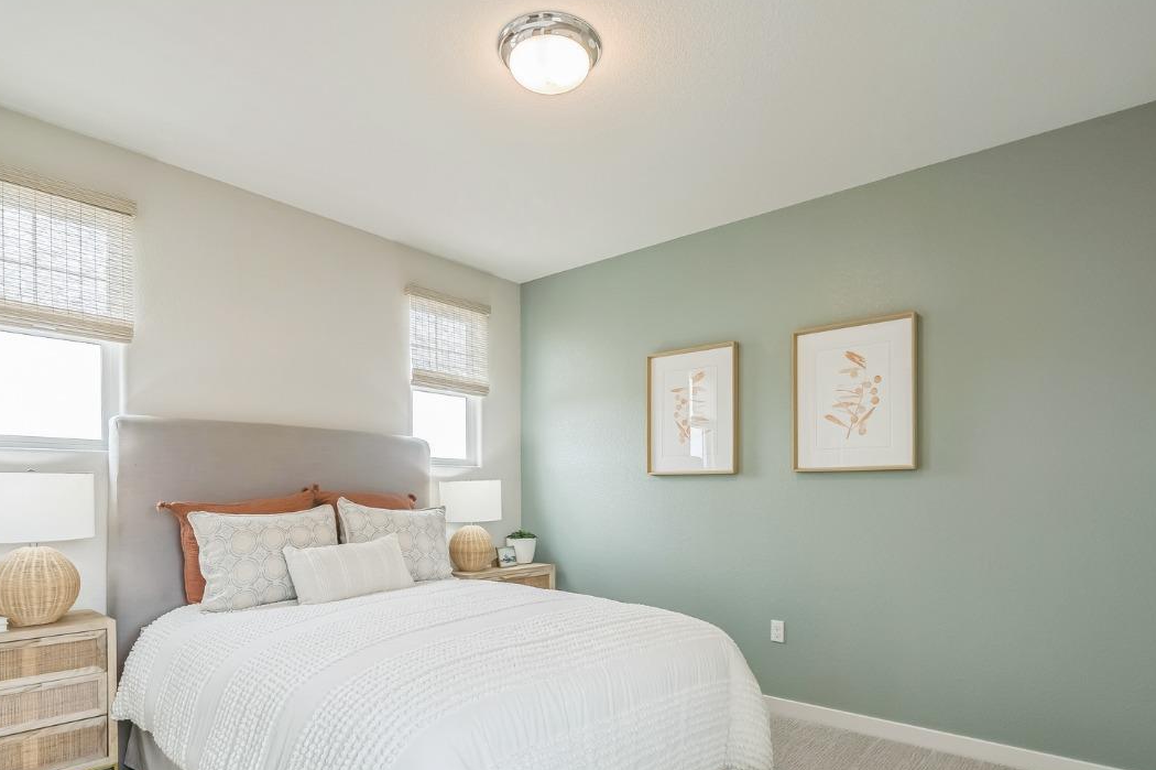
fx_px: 642
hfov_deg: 84.0
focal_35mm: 20
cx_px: 566
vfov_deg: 60.6
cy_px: 503
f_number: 5.6
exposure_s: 1/30
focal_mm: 14
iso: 160
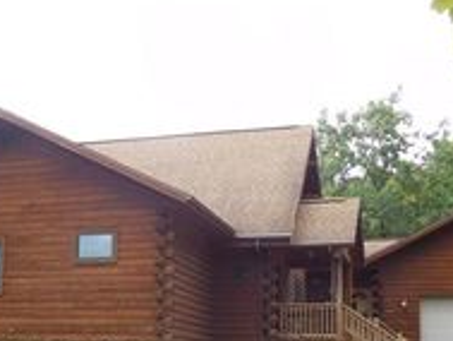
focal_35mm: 57
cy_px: 277
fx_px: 746
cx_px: 174
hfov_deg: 33.6
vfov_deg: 25.2
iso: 125
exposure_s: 1/250
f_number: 3.4
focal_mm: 4.5
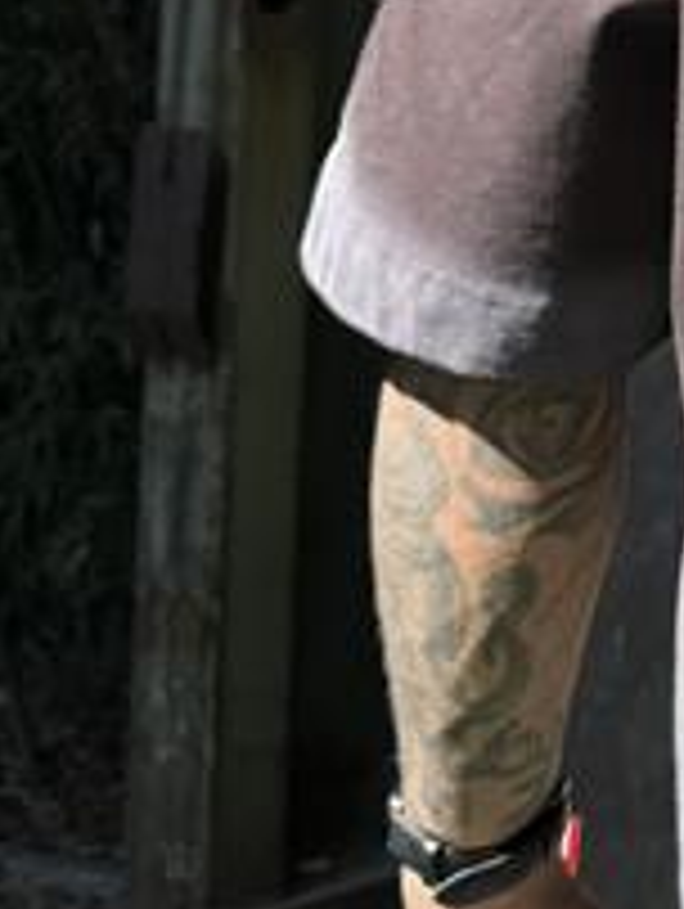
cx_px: 1336
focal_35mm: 95
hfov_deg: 13.5
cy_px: -58
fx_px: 2498
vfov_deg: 19.8
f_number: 1.78
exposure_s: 1/1901
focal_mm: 6.76
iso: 100
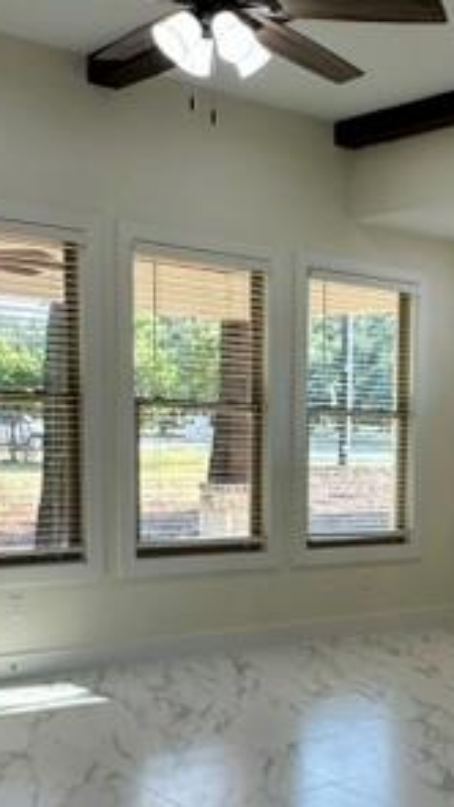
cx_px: 531
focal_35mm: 53
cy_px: 591
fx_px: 1134
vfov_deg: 38.3
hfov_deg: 21.2
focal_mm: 2.22
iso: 64
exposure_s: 1/120
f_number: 2.2
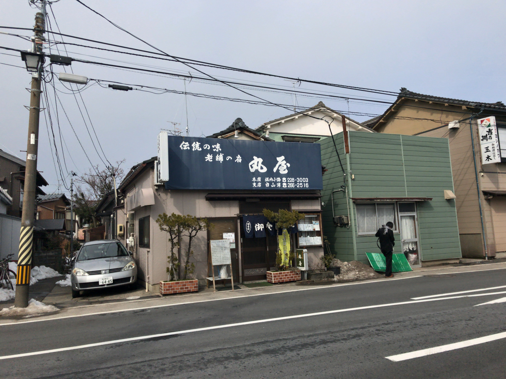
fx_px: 409
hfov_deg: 63.4
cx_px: 253
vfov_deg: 49.7
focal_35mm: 28
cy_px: 190
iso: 20
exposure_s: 1/5650
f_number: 1.8
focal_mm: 3.99
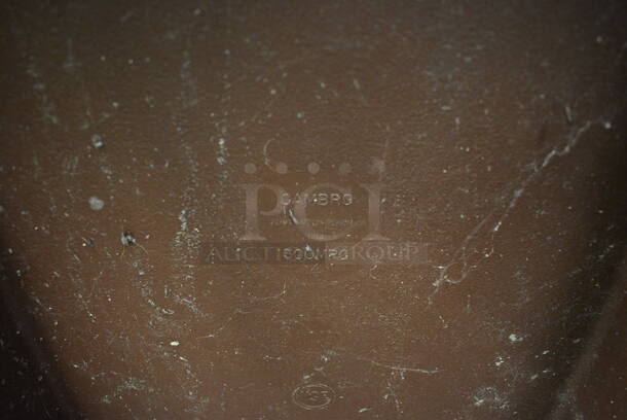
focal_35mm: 27
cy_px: 210
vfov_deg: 48.0
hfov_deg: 67.3
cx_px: 314
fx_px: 471
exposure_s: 1/30
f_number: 3.5
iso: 3200
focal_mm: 18
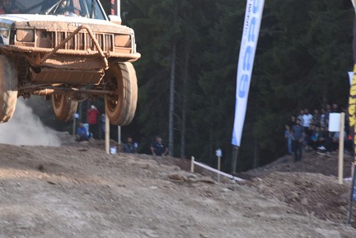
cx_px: 95
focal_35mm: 163
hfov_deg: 12.6
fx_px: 1612
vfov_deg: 8.4
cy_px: 121
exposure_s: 1/125
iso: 250
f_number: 5.6
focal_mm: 105
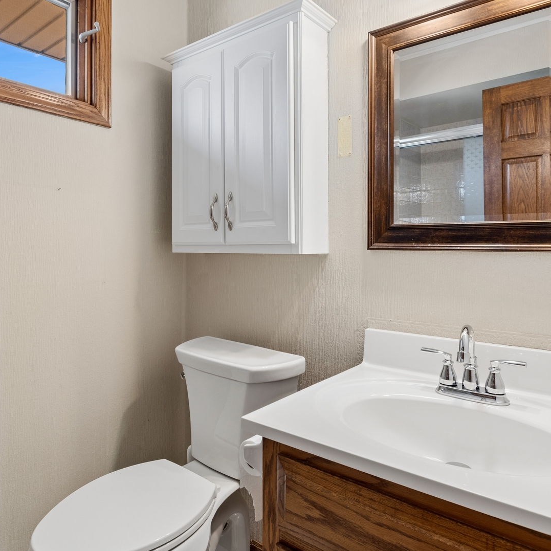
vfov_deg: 67.3
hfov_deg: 67.2
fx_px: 414
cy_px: 276
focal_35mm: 23
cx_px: 261
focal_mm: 12
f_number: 8
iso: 250
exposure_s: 1/6
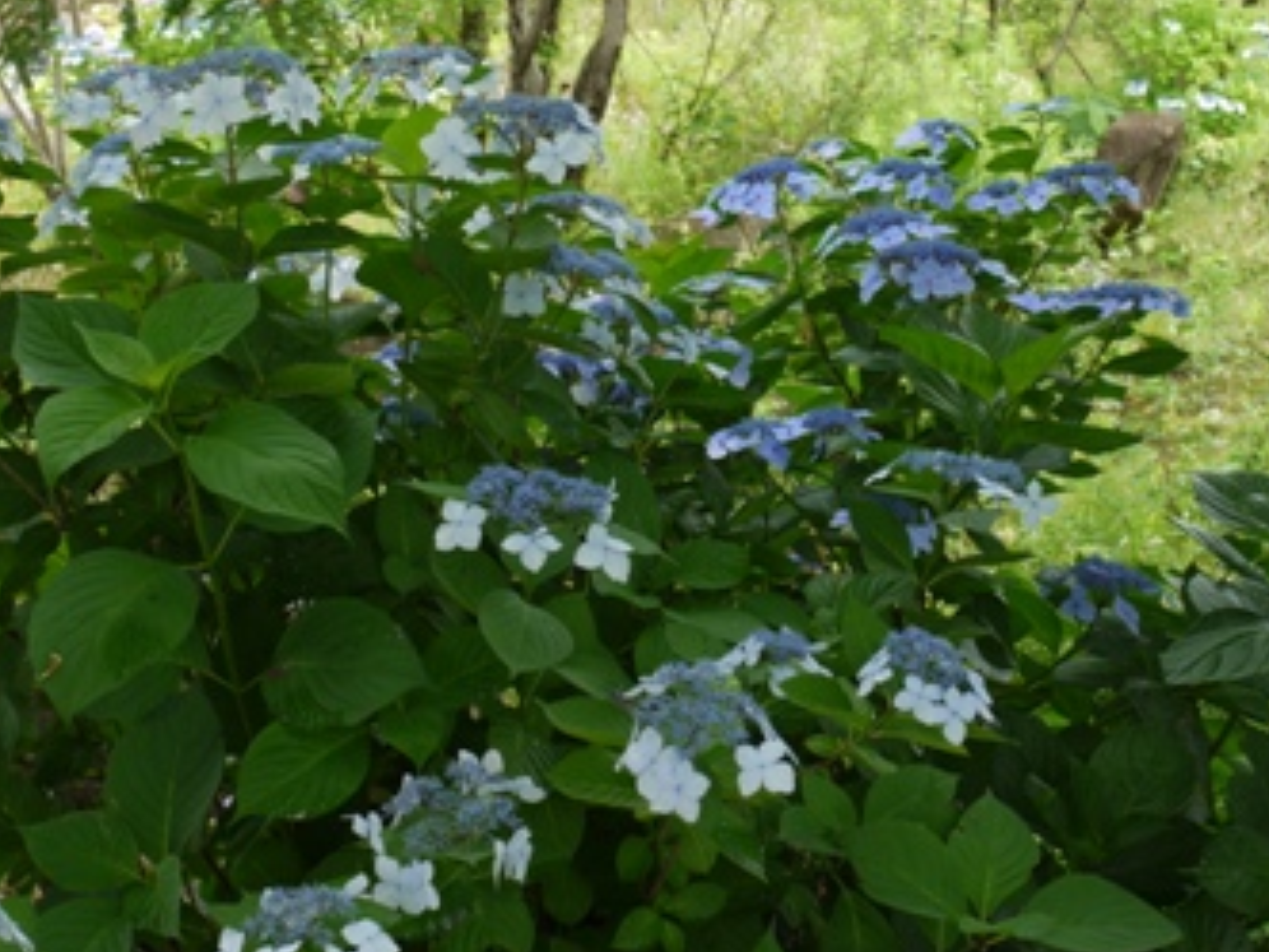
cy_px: 516
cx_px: 451
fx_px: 1980
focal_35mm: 54
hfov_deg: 35.3
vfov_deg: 27.0
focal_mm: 20
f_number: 4.4
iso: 100
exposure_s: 1/50
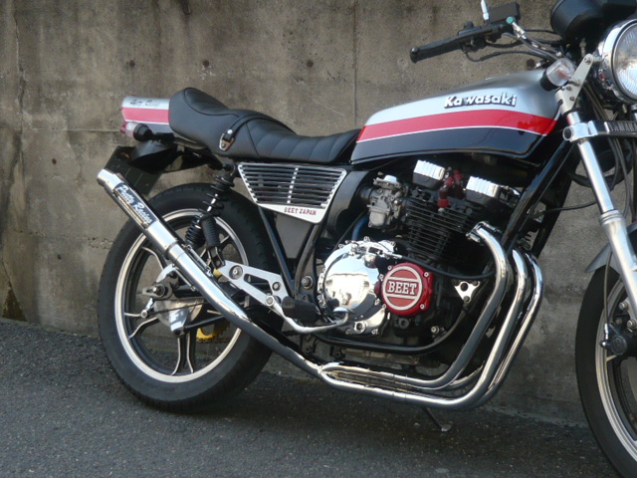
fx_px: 1049
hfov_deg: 33.8
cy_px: 239
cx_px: 318
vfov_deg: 25.7
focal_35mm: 57
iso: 100
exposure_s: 1/200
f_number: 3.2
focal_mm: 6.2
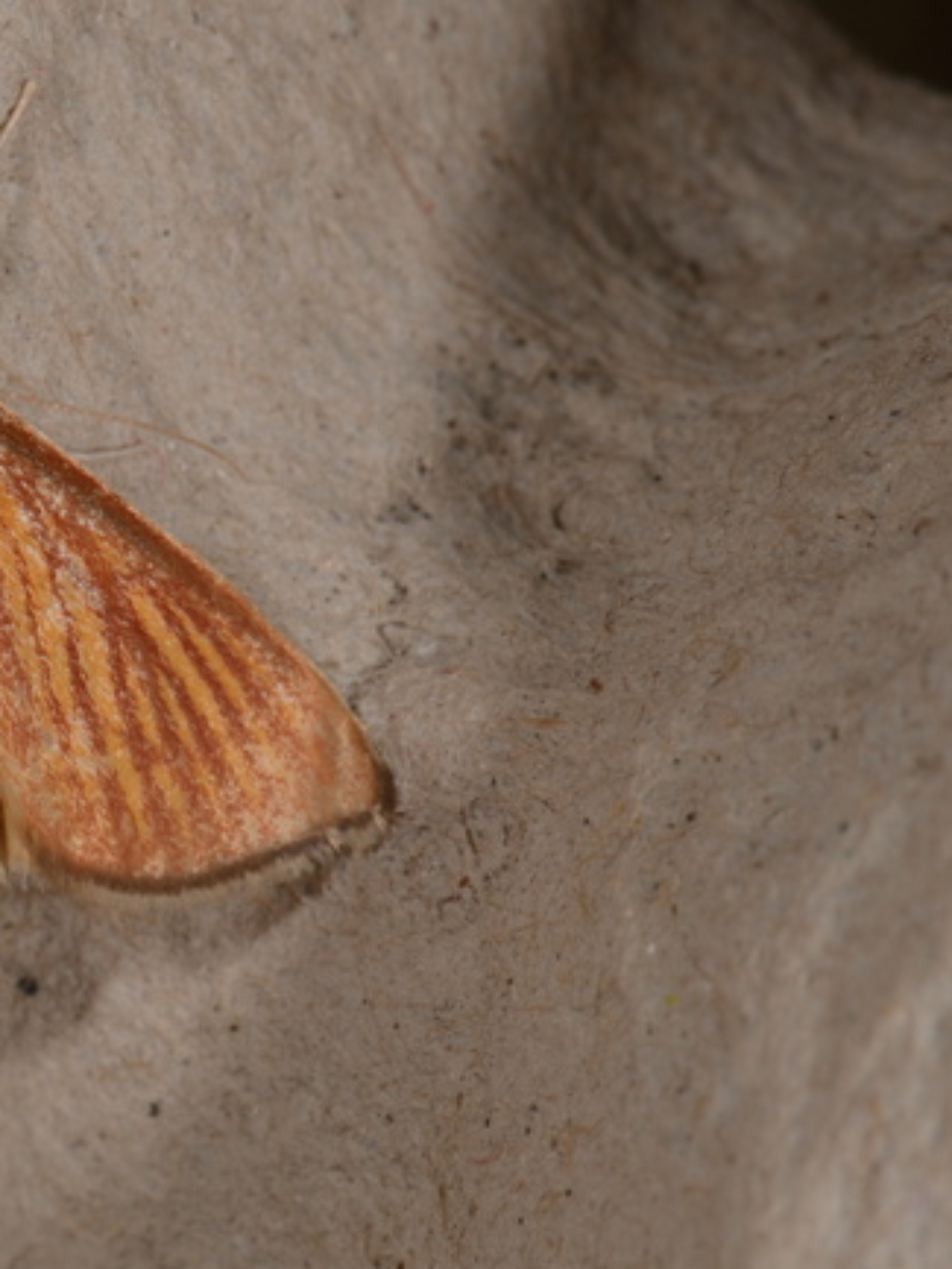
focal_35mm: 224
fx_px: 8205
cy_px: 595
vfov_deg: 8.8
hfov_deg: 6.6
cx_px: -9
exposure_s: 1/60
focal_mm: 85
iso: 100
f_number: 25
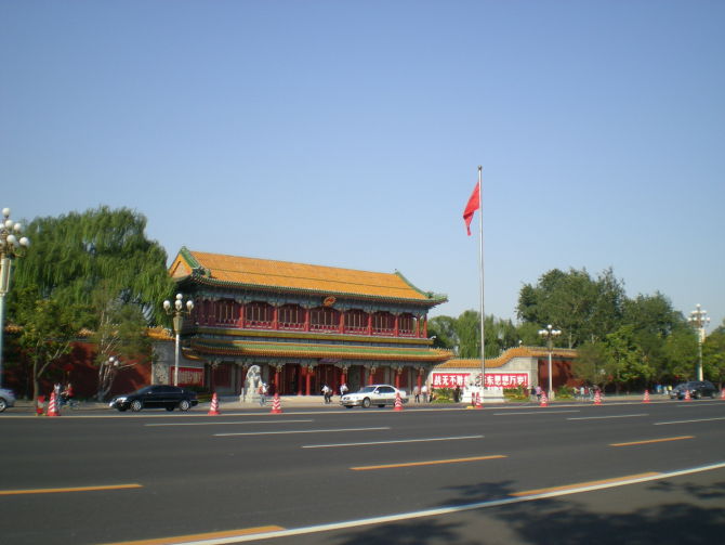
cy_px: 272
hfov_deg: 49.0
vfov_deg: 37.7
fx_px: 796
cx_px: 362
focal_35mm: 38
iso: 50
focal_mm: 6.3
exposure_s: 1/271
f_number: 4.6
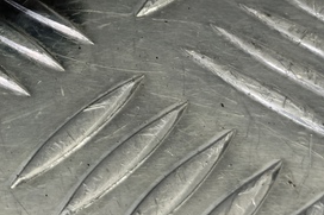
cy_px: -100
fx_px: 809
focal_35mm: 90
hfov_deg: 21.4
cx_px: -40
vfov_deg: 14.3
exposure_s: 1/33.3
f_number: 1.6
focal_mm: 4.11
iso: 103
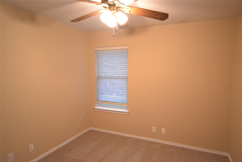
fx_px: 151
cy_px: 81
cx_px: 121
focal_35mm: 22
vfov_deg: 56.1
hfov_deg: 77.3
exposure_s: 1/50
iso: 3200
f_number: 5
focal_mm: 15
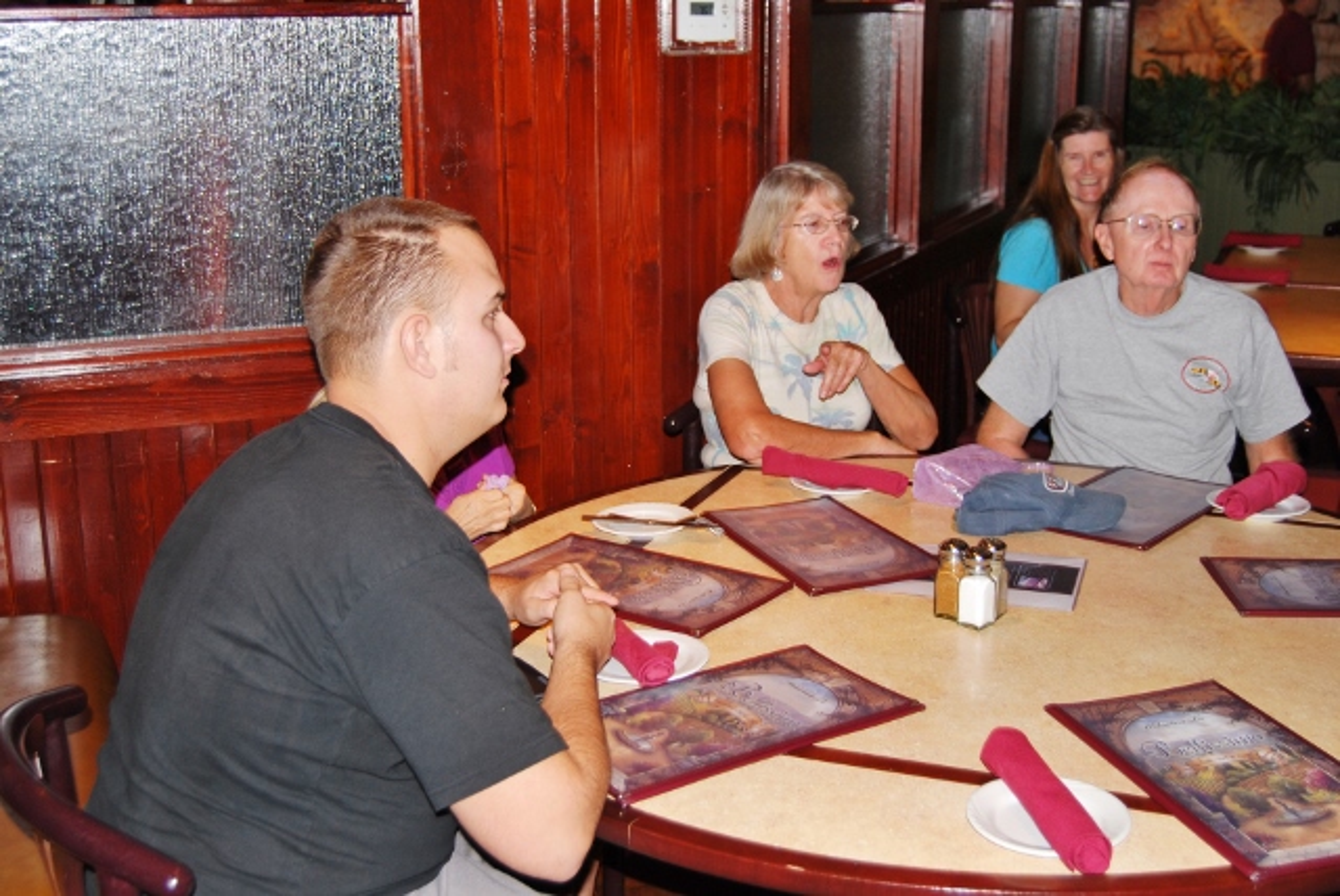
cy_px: 448
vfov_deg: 29.9
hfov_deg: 43.6
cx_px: 670
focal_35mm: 45
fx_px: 1676
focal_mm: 30
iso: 200
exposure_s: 1/60
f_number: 4.2
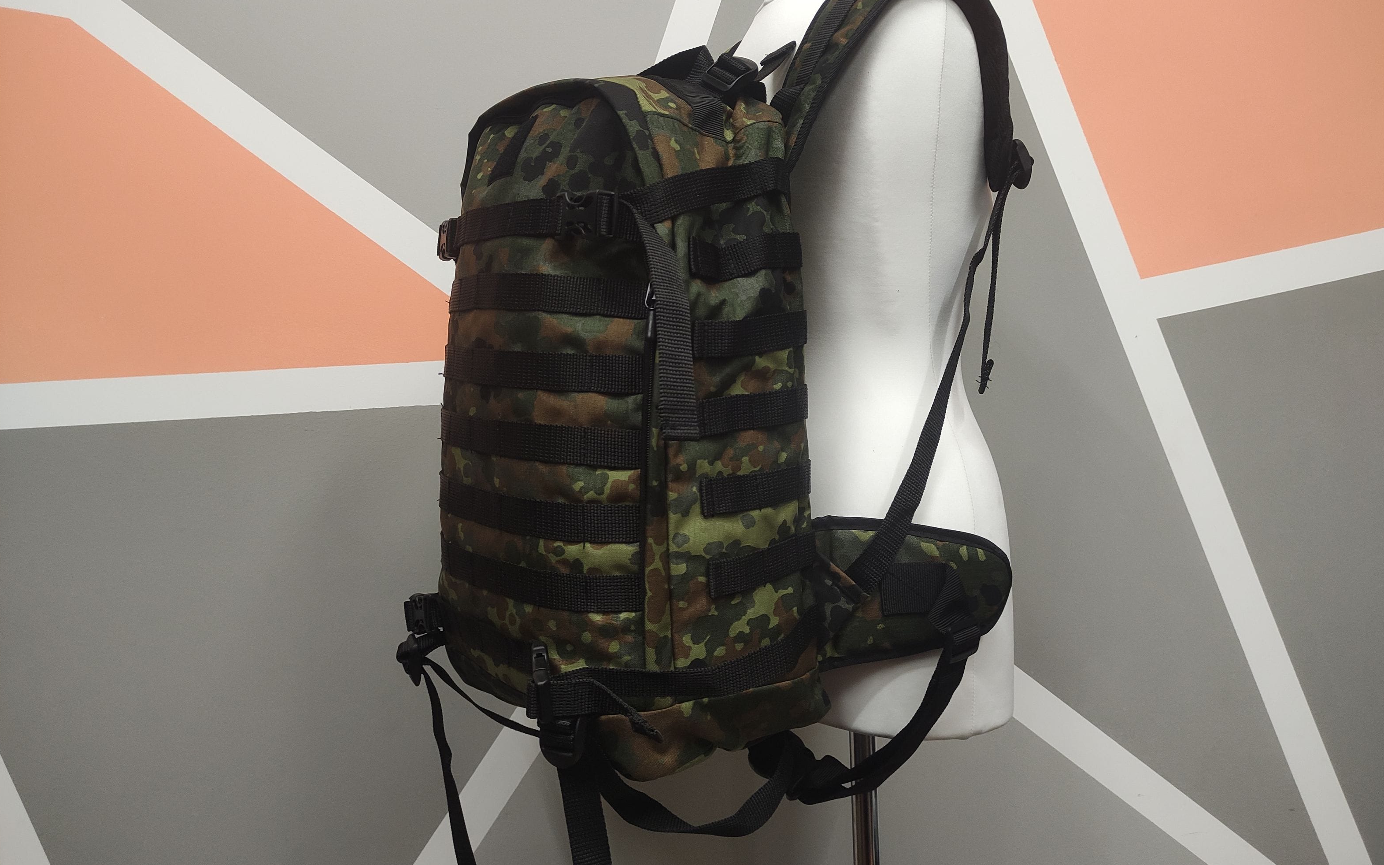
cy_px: 385
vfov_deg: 45.9
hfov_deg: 68.4
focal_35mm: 27
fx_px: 1018
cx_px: 699
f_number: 1.89
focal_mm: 5.43
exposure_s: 1/33
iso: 743
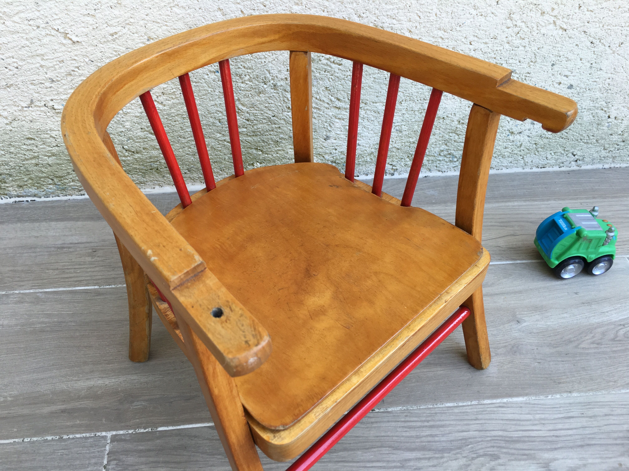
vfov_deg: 48.2
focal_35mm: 29
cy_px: 236
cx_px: 314
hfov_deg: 61.7
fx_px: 527
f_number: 2.2
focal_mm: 4.15
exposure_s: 1/100
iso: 32
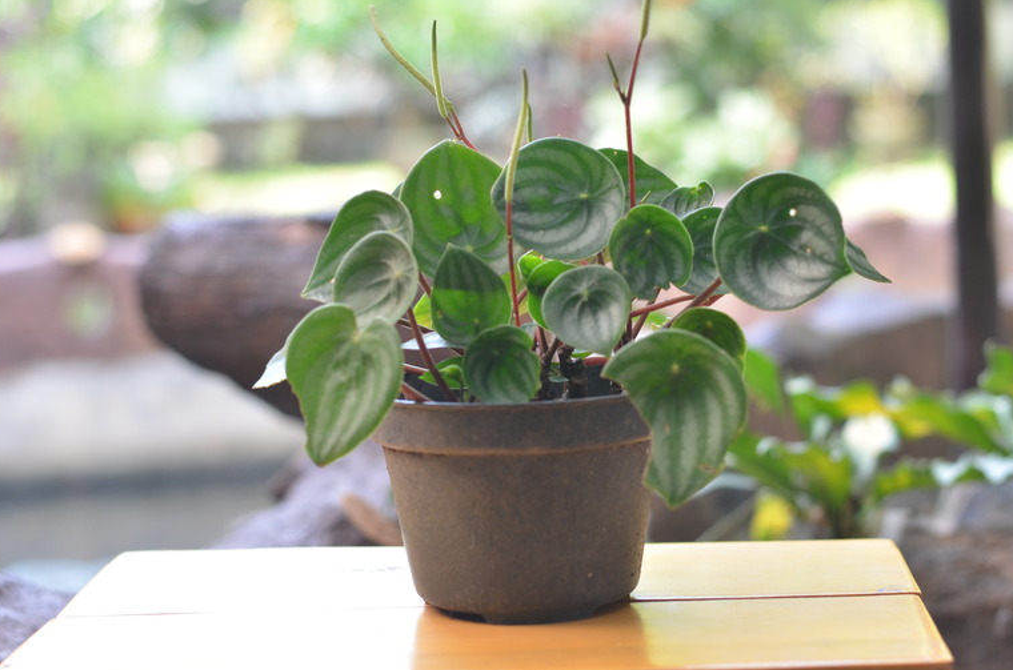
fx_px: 2162
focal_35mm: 77
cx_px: 510
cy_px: 330
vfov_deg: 17.6
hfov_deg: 26.4
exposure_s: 1/250
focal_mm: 50
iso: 560
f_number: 2.8
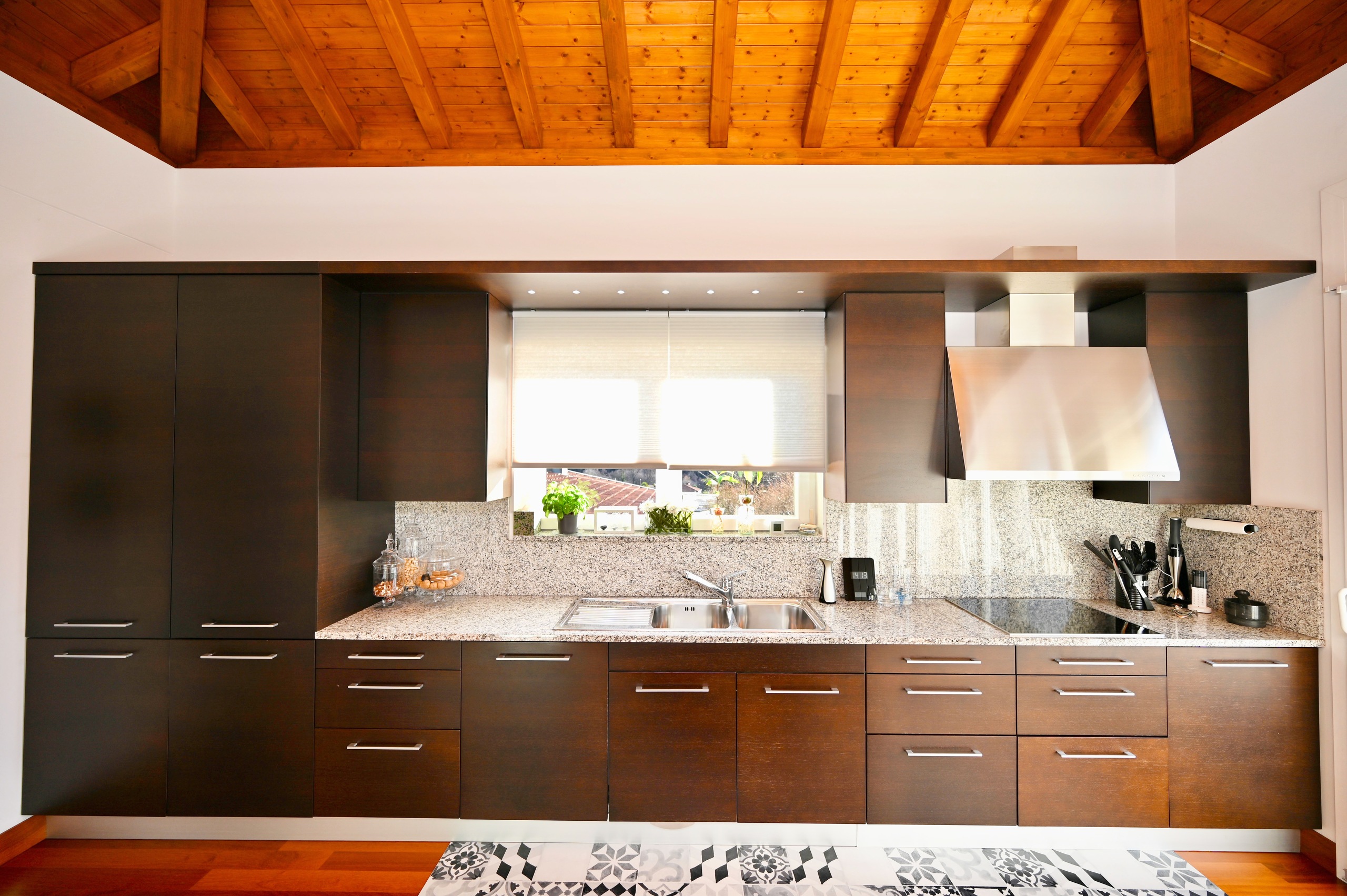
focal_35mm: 14
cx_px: 674
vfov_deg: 81.1
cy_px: 448
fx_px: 523
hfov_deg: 104.3
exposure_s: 1/60
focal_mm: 14
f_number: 4
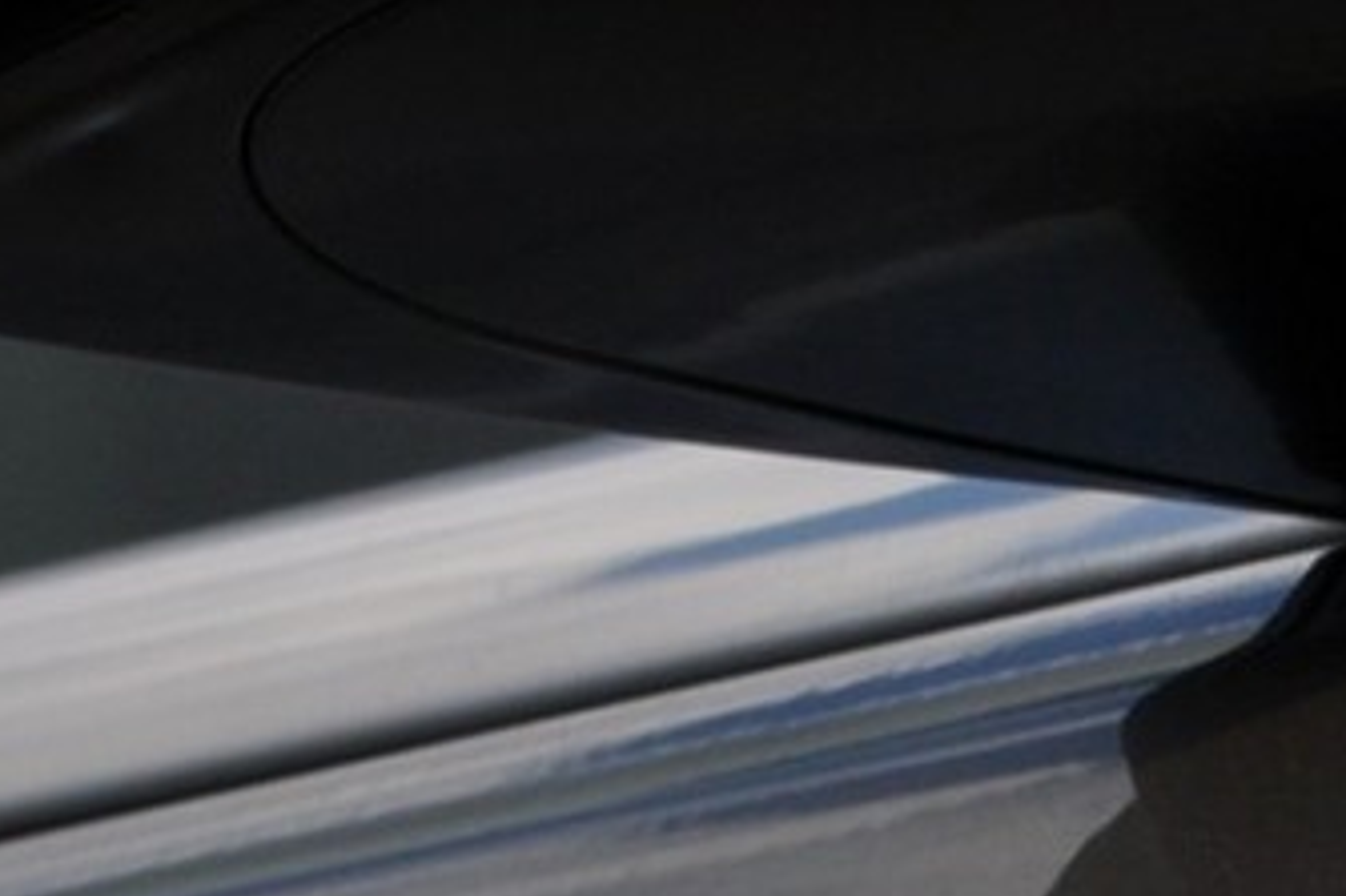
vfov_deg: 2.2
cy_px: -1135
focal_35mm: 615
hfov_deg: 3.3
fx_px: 22972
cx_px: -1639
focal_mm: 55
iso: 200
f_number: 11
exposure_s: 1/500
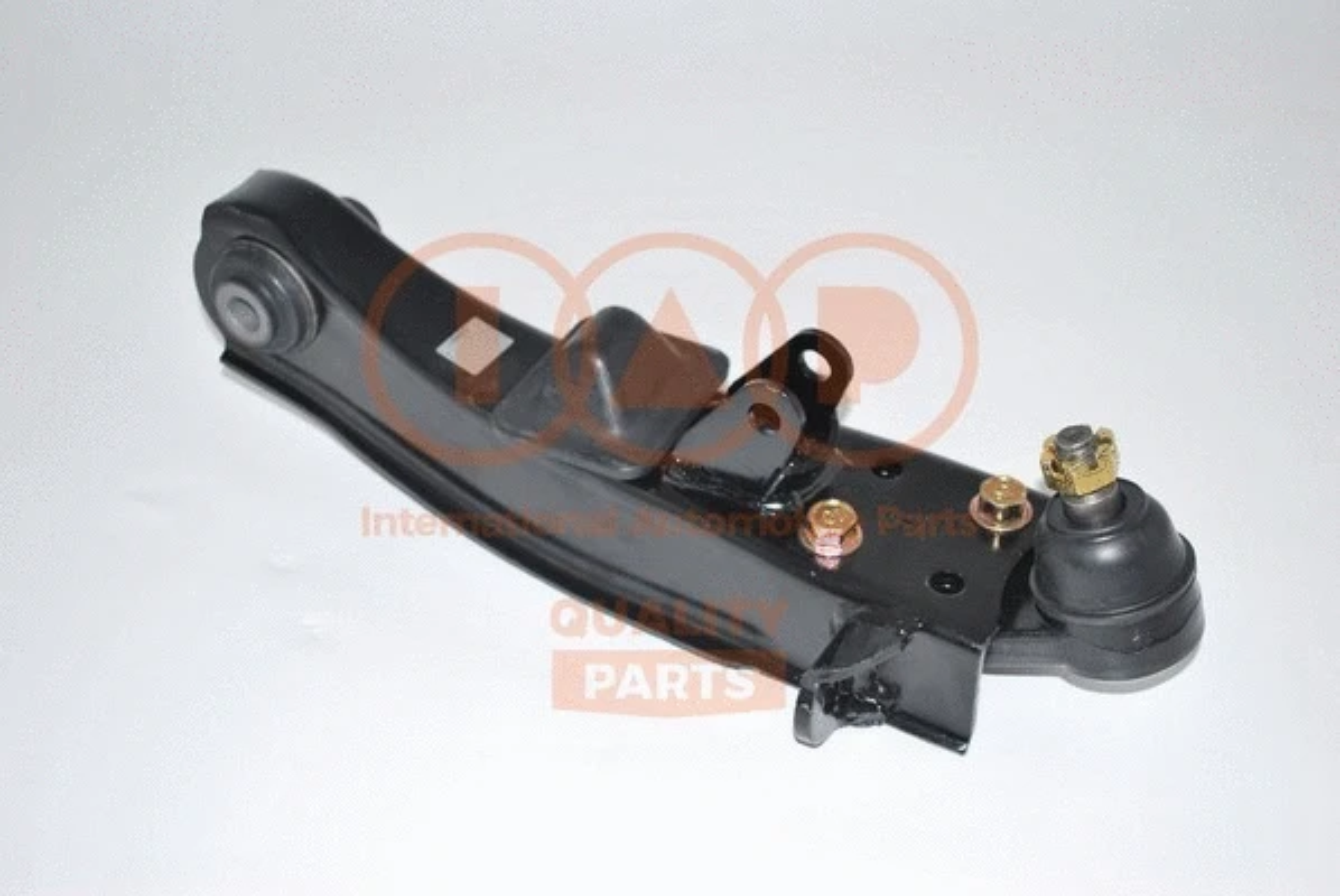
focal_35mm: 54
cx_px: 670
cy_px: 448
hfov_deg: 36.8
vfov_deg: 25.1
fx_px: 2012
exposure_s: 1/200
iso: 100
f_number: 5.3
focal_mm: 36
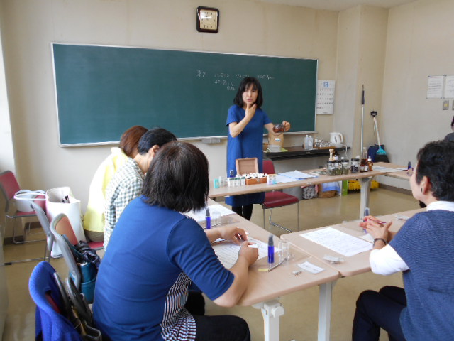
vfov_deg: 53.1
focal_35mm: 26
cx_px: 227
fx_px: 341
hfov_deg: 67.3
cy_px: 170
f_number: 3.2
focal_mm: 4.6
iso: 80
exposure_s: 1/30
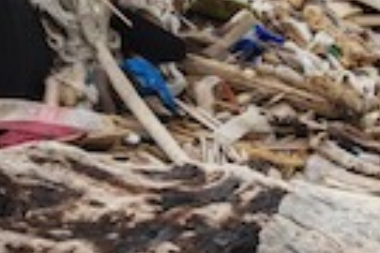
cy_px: -295
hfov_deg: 6.0
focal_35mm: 334
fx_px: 3525
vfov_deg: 4.1
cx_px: -459
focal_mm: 45
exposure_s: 1/1250
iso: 800
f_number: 9
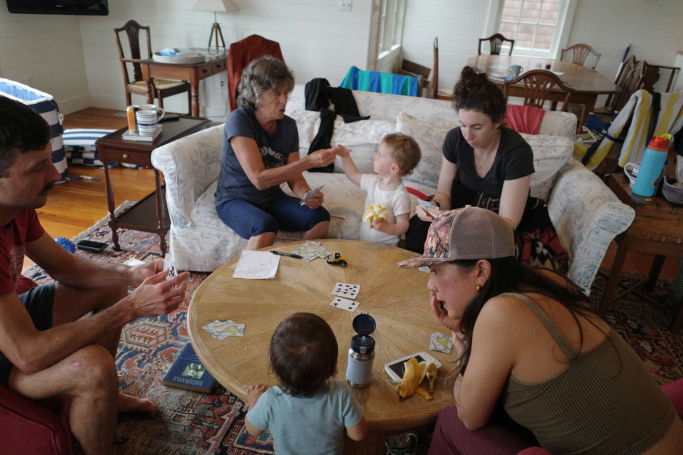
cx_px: 342
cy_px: 228
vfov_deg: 46.4
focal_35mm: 28
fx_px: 531
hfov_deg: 65.5
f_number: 2.8
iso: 2500
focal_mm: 18.3
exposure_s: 1/320
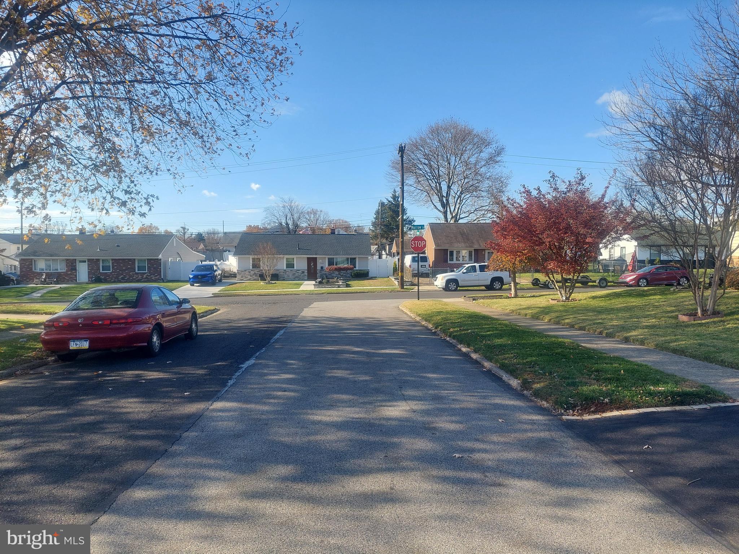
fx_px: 512
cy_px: 277
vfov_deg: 56.8
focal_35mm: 24
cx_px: 370
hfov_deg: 71.6
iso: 40
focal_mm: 5.23
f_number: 1.8
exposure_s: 1/821
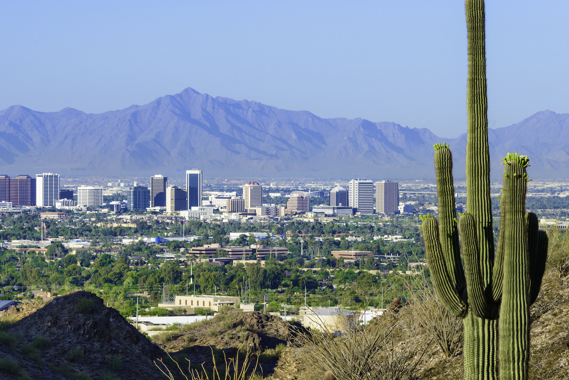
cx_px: 238
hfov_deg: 10.5
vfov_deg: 7.0
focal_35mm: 195
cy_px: 214
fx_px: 3083
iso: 100
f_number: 14
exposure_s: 1/160
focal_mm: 150
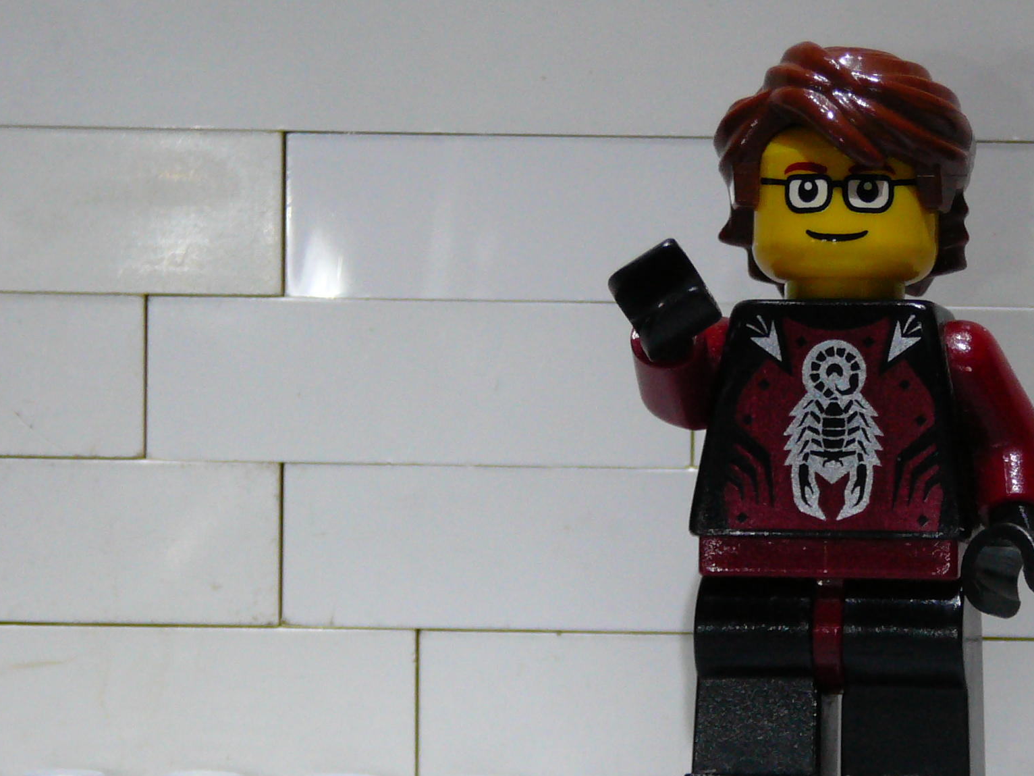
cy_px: 465
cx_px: 823
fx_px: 4092
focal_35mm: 137
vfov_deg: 10.8
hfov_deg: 14.3
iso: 200
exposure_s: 1/20
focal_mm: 12.2
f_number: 3.8
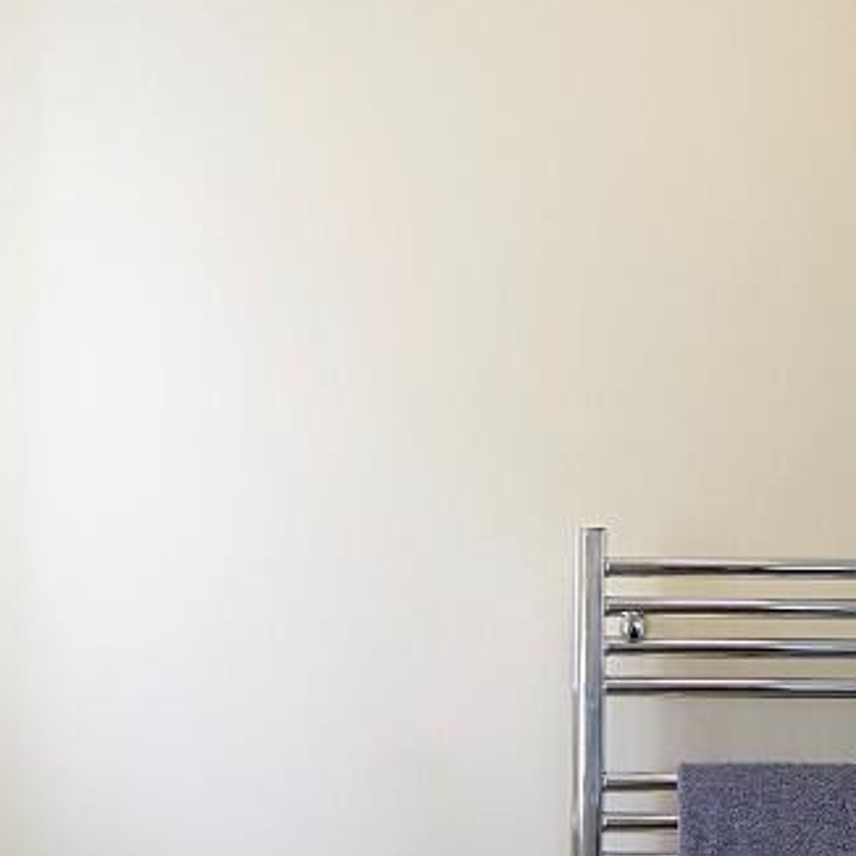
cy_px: 655
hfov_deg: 39.6
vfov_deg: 40.5
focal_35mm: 40
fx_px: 1119
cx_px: 727
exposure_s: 1/60
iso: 250
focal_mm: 10
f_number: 4
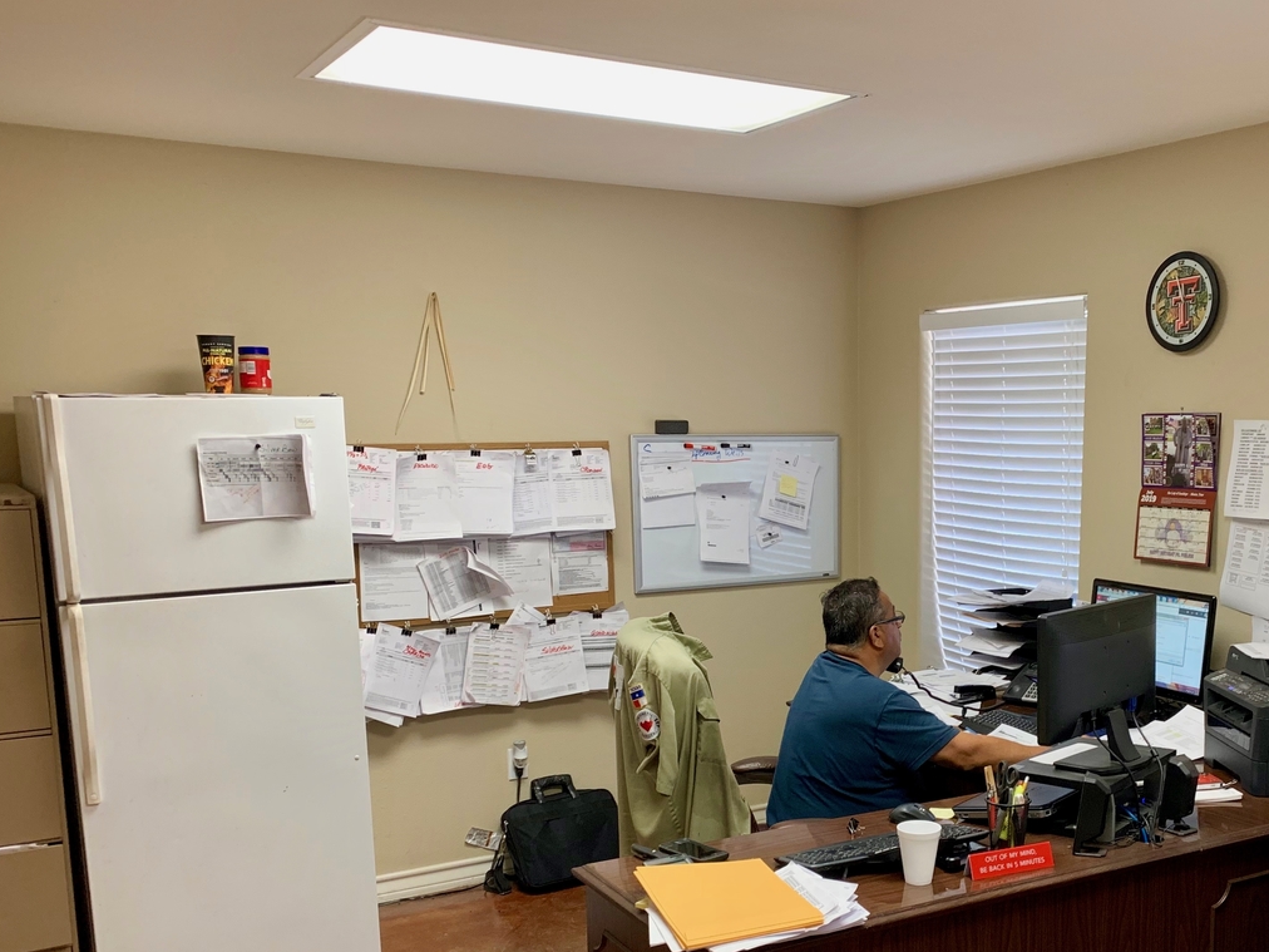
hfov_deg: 49.1
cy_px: 672
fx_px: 1356
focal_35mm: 37
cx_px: 866
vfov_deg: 38.0
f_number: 1.8
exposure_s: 1/60
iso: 100
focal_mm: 4.25
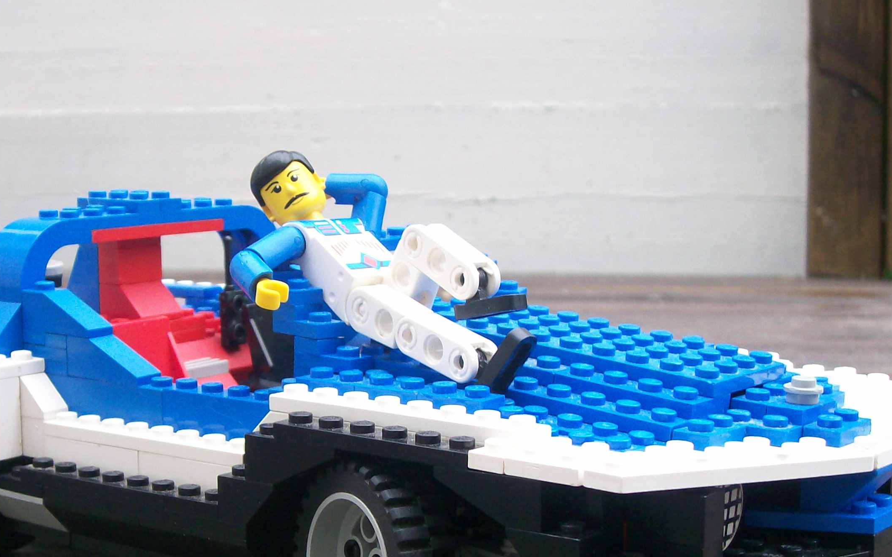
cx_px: 344
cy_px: 403
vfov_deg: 18.8
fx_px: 1677
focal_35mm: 69
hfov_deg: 29.7
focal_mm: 7.46
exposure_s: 1/38.9
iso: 94
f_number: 3.1
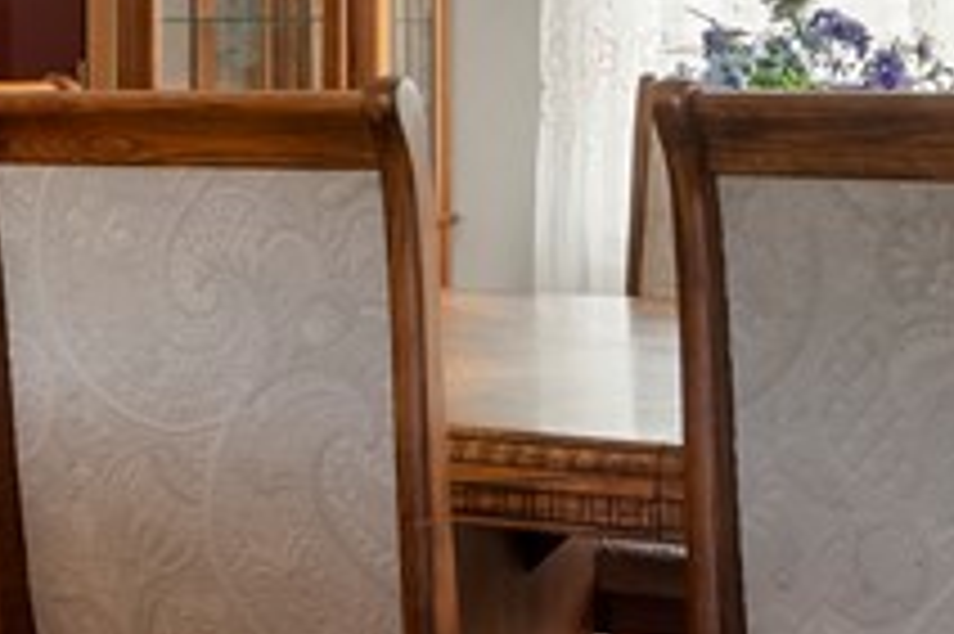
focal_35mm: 80
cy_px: 70
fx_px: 2107
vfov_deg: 16.9
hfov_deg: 25.5
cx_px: 430
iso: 1600
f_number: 7.1
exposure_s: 1/4
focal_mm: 15.5
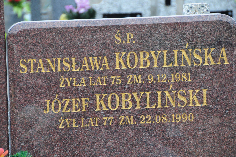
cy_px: 78
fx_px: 1473
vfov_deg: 6.1
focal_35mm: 225
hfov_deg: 9.2
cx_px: 118
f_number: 7.1
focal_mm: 150
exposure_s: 1/250
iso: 640
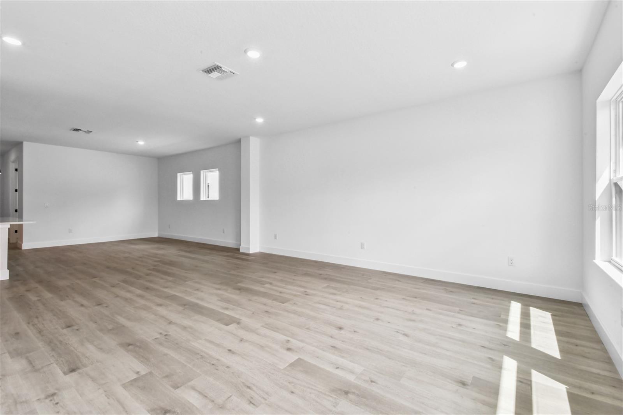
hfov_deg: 100.4
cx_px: 312
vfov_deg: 77.3
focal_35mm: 15
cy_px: 208
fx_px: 260
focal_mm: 10
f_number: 22
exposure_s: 1/6
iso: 100
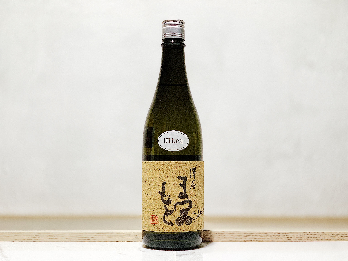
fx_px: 523
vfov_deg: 28.0
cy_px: 130
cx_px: 174
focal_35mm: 52
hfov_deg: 36.8
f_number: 2.4
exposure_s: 1/120
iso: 125
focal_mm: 6
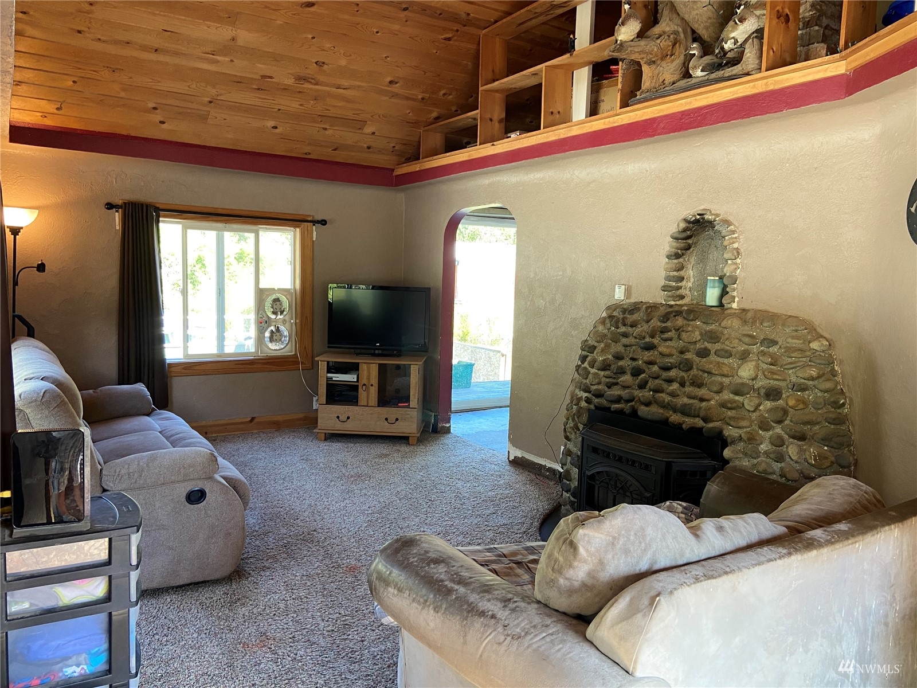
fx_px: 689
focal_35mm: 26
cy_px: 344
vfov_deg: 53.1
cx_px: 458
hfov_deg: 67.3
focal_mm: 4.25
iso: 100
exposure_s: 1/60
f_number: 1.8
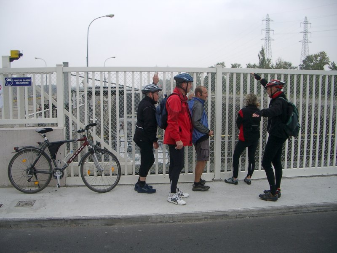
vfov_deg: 40.7
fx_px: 341
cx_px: 168
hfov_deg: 52.6
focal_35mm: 35
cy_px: 126
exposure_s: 1/320
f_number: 2.6
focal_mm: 5.8
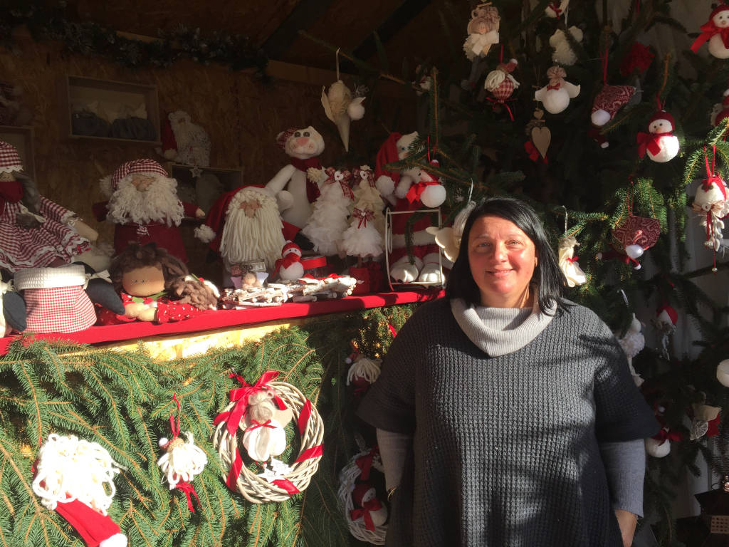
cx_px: 364
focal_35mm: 29
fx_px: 611
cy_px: 274
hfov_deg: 61.7
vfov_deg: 48.2
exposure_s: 1/760
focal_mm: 4.15
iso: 32
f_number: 2.2
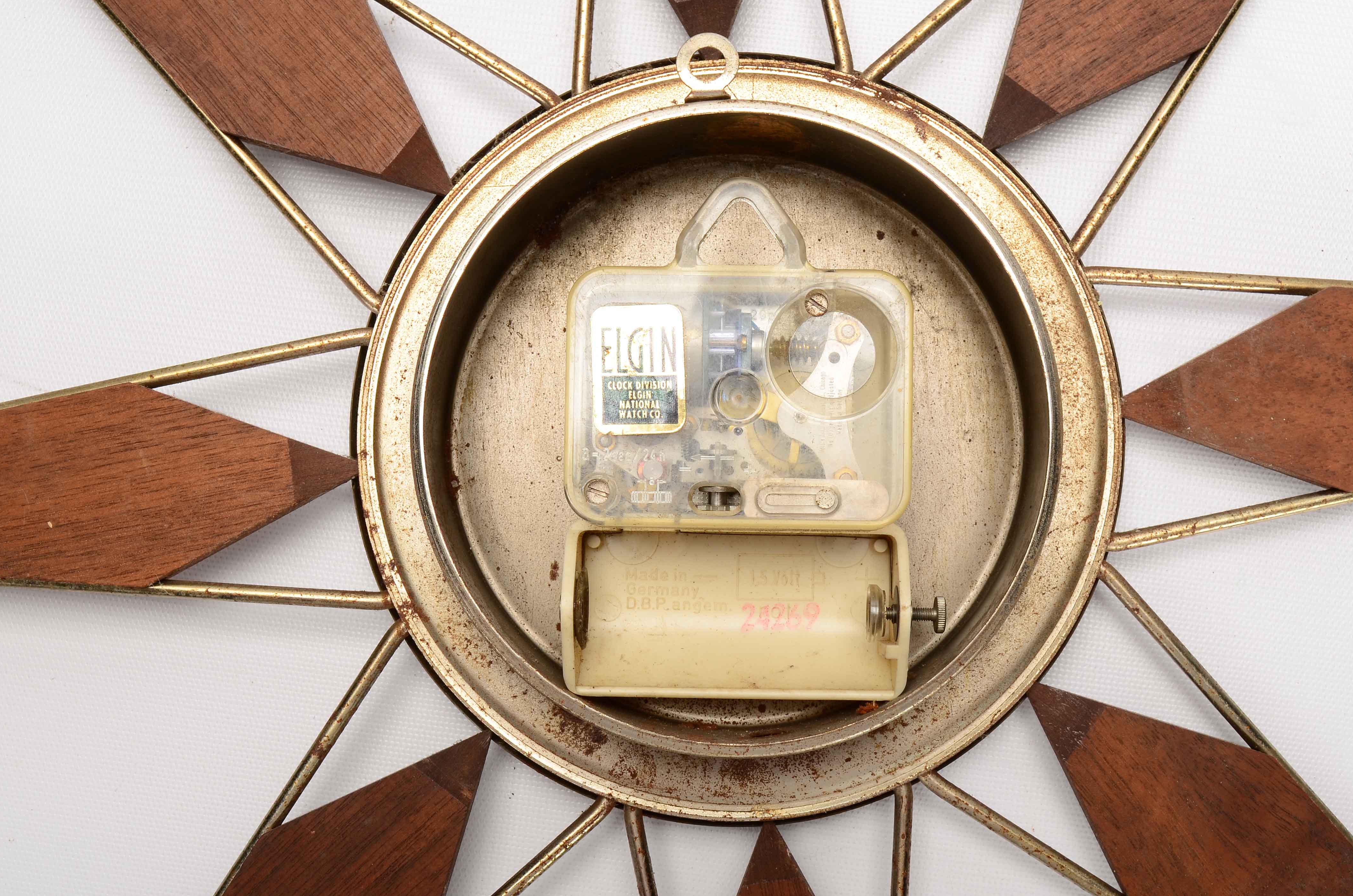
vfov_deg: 26.6
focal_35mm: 51
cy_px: 474
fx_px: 1897
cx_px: 703
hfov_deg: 39.2
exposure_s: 1/160
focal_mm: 29
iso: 100
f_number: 14
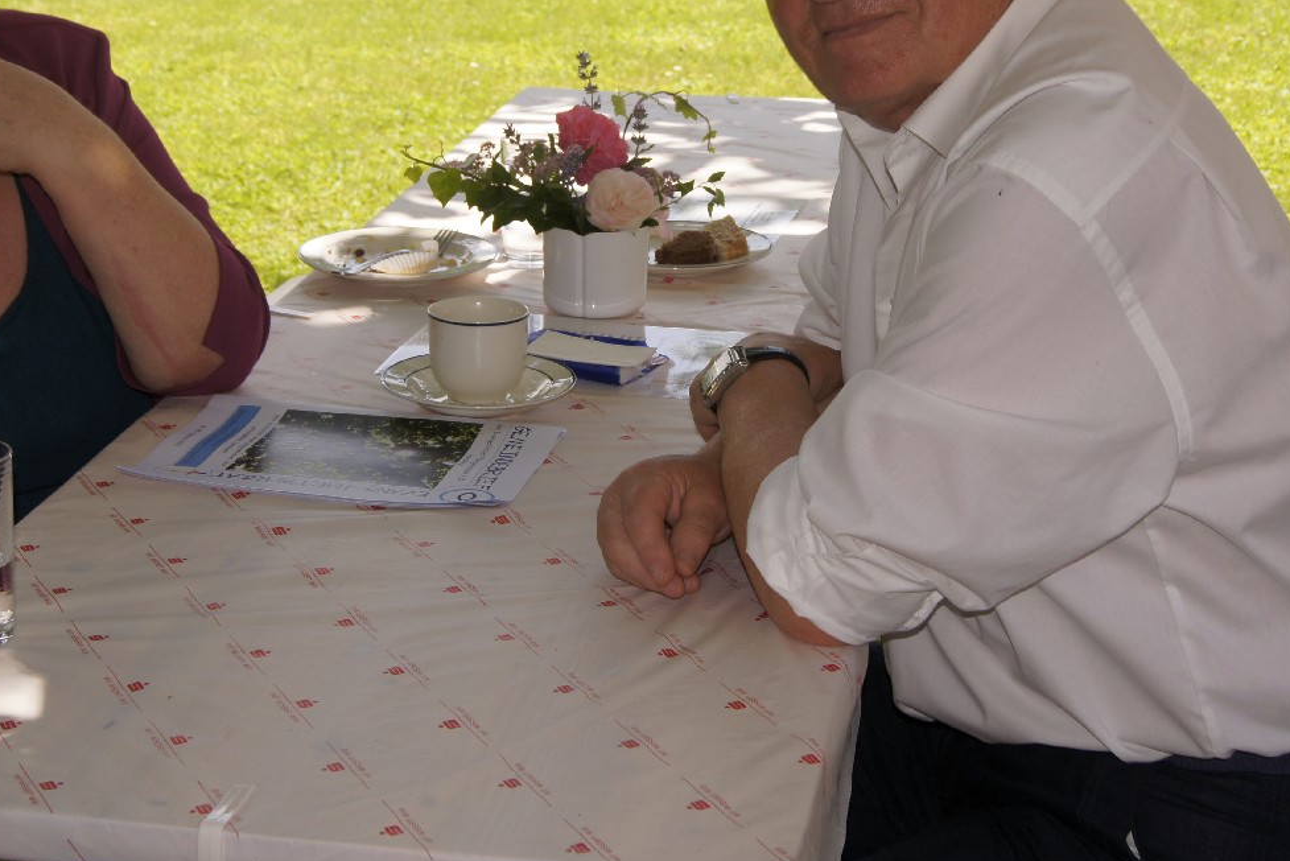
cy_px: 224
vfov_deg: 19.6
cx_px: 639
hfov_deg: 29.2
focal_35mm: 69
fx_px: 2473
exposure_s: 1/100
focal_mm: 30
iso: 100
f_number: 9
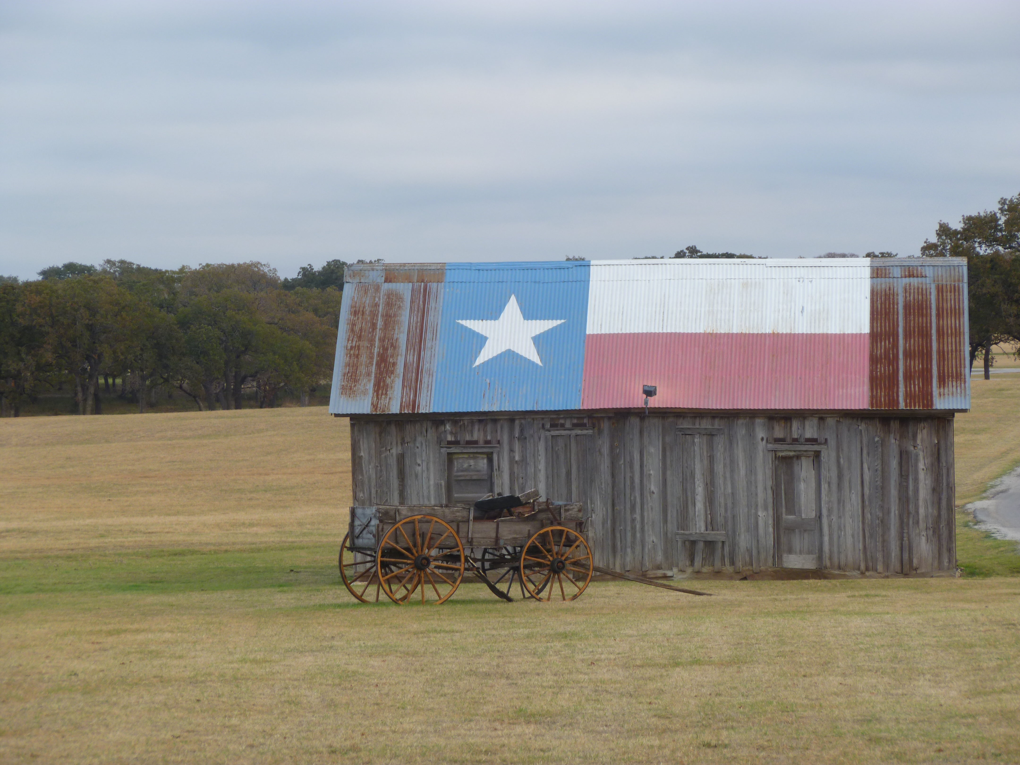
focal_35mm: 151
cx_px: 510
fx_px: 4449
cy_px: 382
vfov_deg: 9.8
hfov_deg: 13.1
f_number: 5.2
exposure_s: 1/80
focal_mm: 26.9
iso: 100
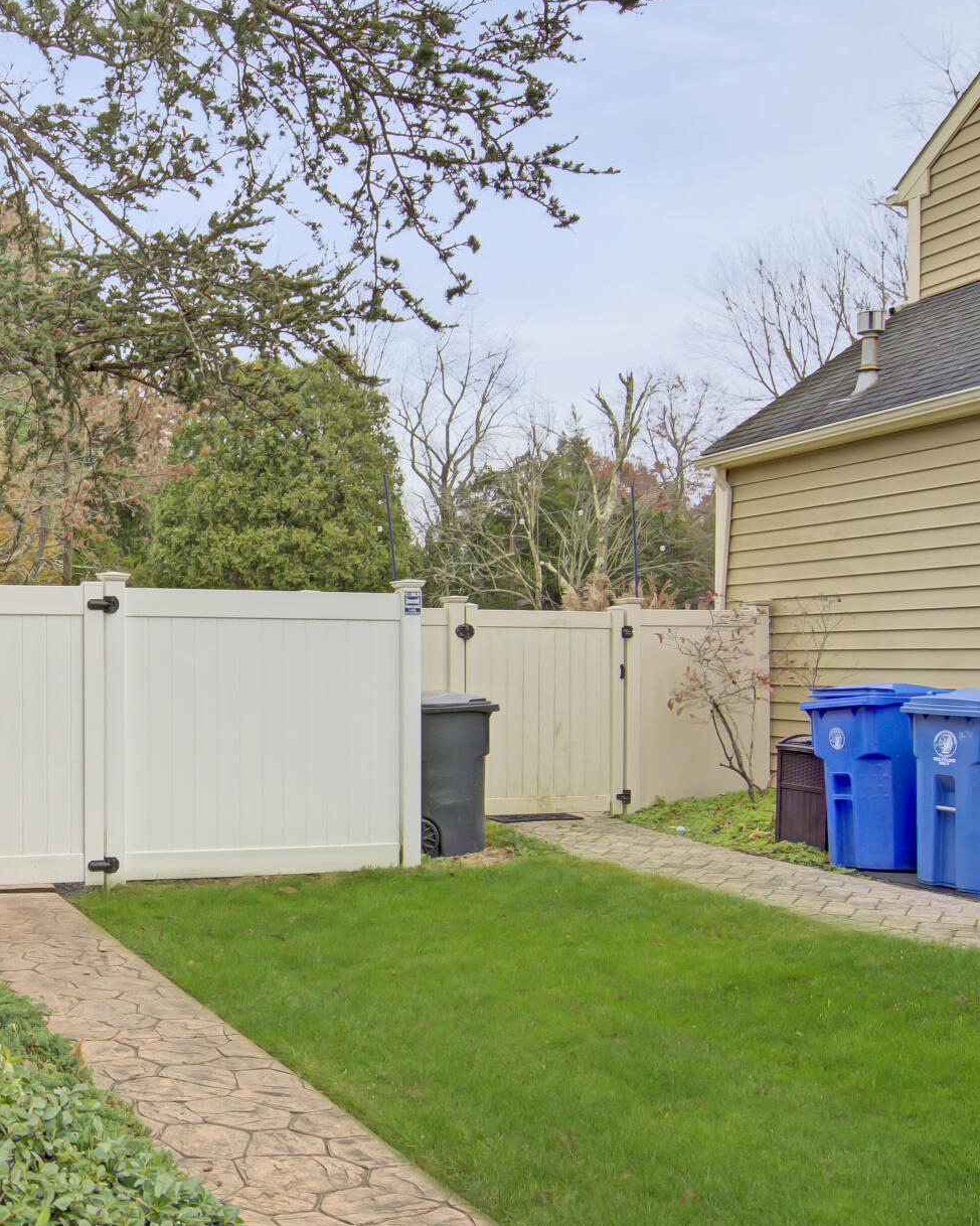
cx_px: 75
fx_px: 1342
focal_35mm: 37
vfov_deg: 49.0
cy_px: 692
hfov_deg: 37.2
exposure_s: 1/80
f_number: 8
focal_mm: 16
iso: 200
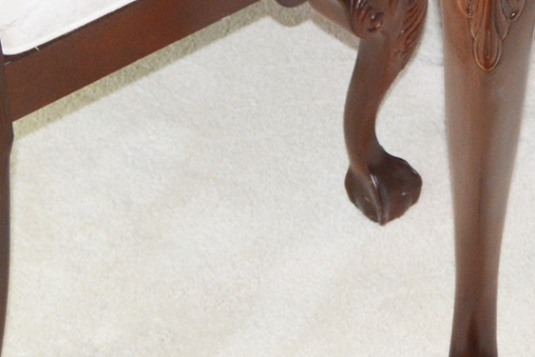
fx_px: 1783
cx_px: 392
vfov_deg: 10.8
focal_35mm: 120
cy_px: -264
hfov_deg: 17.0
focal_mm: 18
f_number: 3.5
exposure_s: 1/80
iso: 400
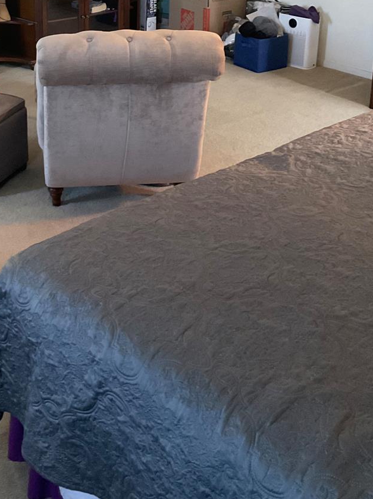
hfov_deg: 27.7
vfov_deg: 35.1
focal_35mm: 52
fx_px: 748
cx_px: 98
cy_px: 68
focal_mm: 3
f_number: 1.8
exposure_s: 1/40
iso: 320
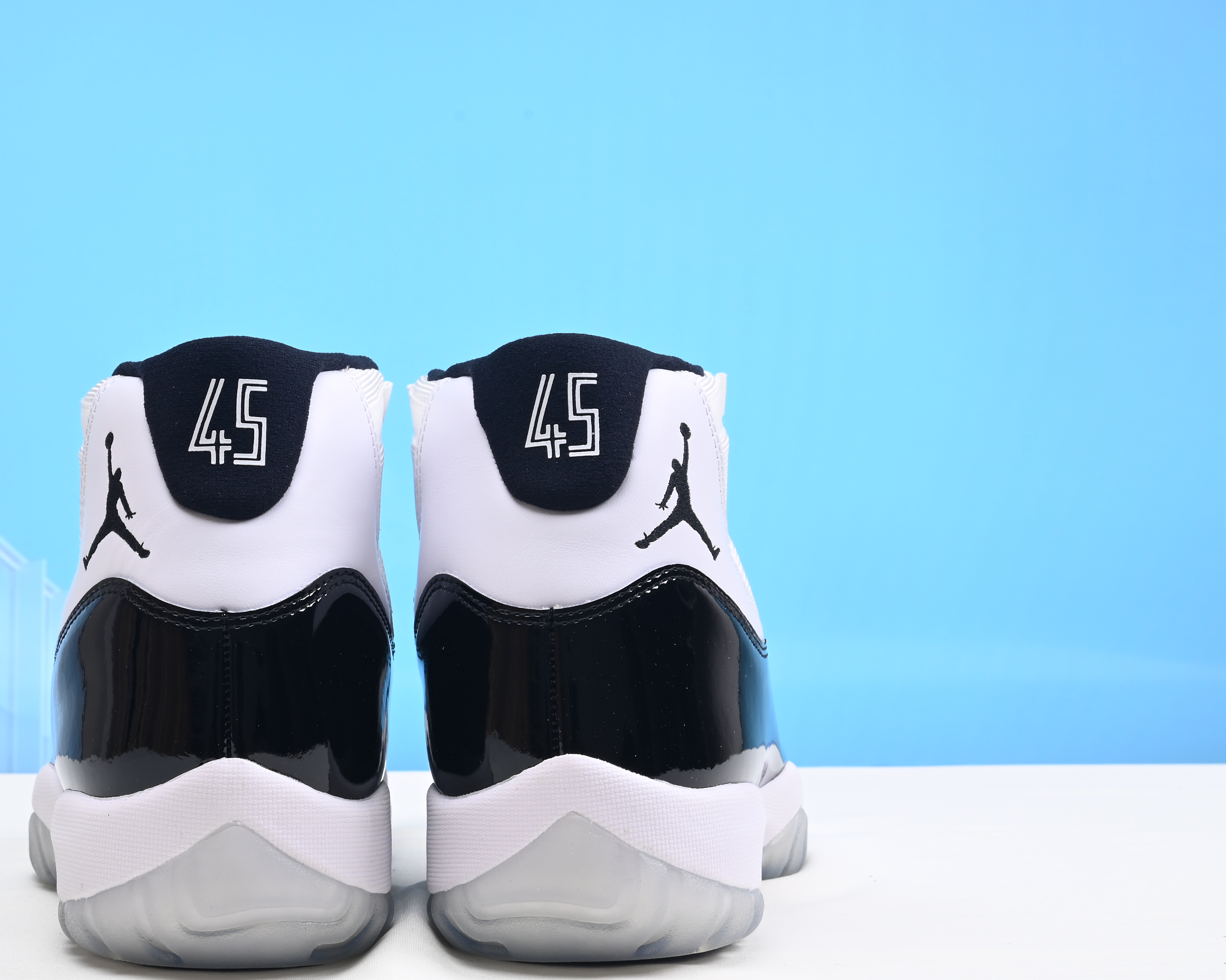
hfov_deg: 28.9
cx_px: 378
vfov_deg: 23.5
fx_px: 2358
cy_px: 454
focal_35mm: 65
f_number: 16
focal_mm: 39
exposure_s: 1/2
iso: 100
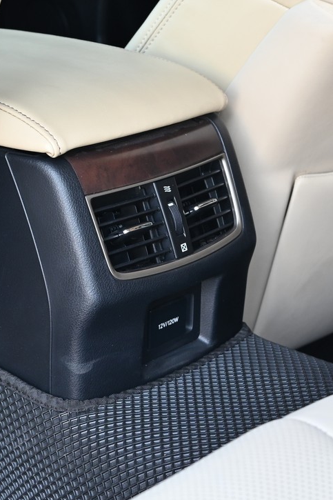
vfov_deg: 22.4
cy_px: 252
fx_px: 1263
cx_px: 172
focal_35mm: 91
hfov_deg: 15.0
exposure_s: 1/30
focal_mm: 40
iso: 400
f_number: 5.6
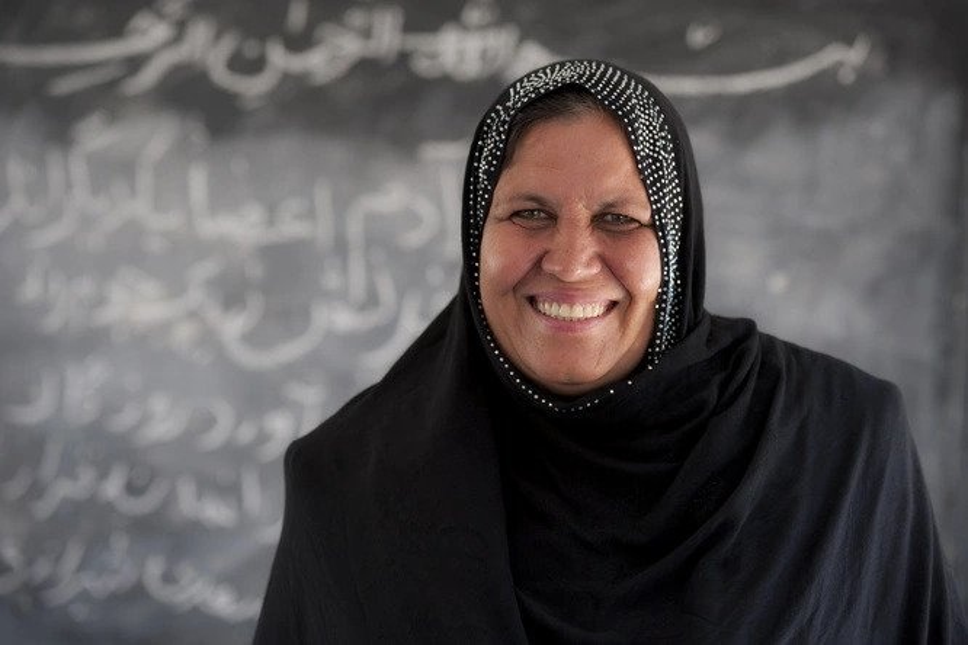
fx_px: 2823
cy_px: 322
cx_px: 484
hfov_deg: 19.5
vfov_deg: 13.0
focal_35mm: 105
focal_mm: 105
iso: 400
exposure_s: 1/125
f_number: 3.2
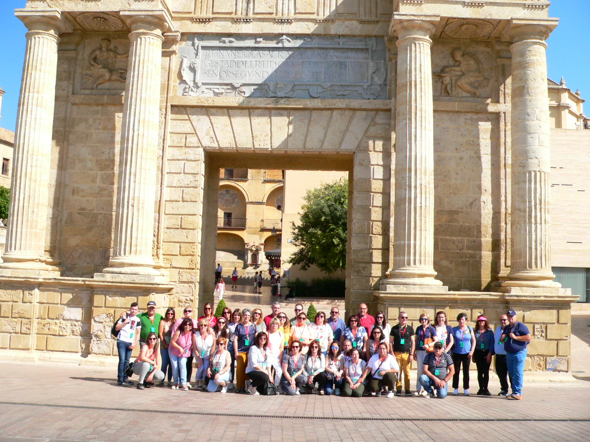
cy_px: 221
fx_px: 614
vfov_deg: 39.7
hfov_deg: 51.4
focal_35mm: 36
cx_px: 295
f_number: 2.8
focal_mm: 6
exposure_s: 1/1000
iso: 100
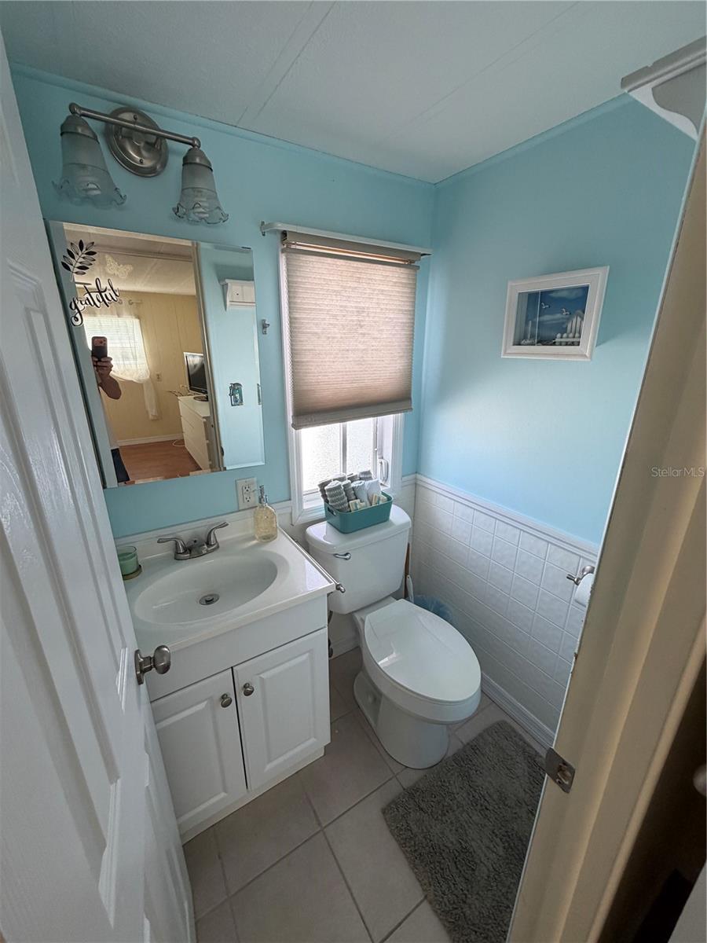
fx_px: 381
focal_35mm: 14
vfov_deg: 102.1
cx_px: 354
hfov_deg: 85.7
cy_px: 472
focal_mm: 2.22
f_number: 2.2
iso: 160
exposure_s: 1/121
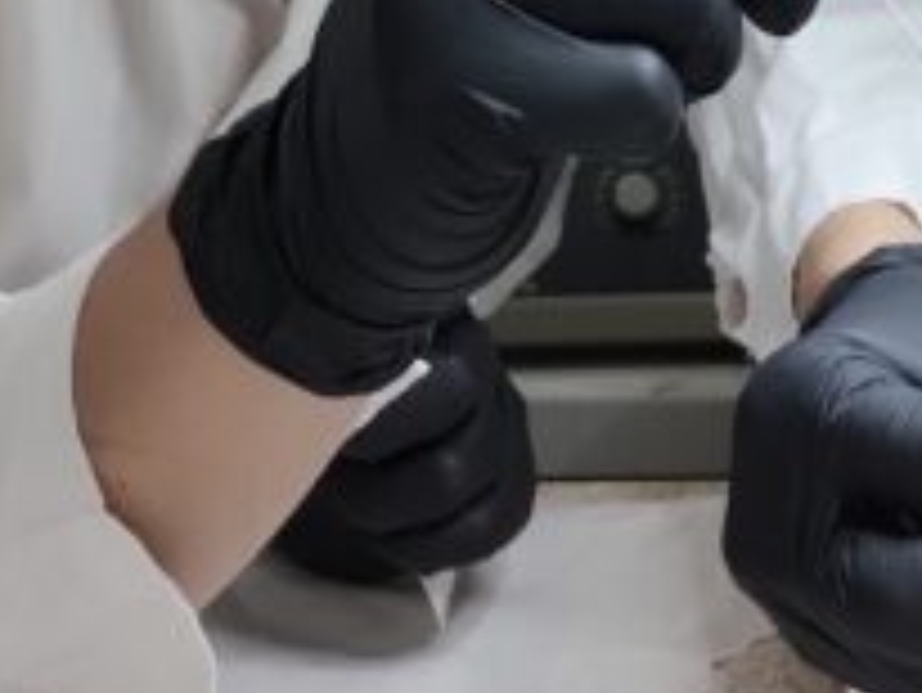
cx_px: 904
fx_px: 2532
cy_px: -374
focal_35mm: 95
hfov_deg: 20.1
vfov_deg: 14.4
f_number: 1.8
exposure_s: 1/50
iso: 176
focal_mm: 4.27
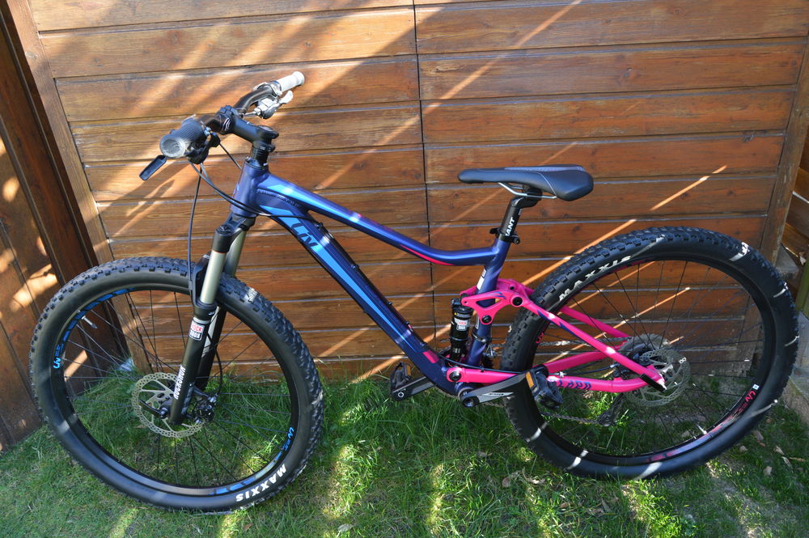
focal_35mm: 27
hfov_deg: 67.4
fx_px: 606
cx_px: 404
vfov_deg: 47.9
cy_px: 269
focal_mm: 18
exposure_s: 1/100
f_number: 5
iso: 400
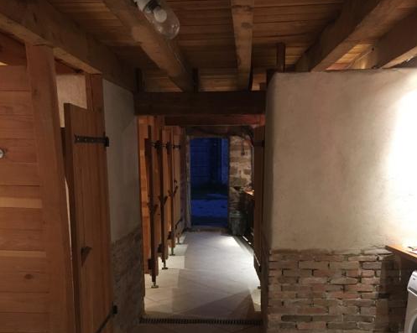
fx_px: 469
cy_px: 259
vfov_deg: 37.9
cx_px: 209
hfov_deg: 48.0
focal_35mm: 38
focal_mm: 4.15
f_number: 2.2
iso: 400
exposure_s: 1/17
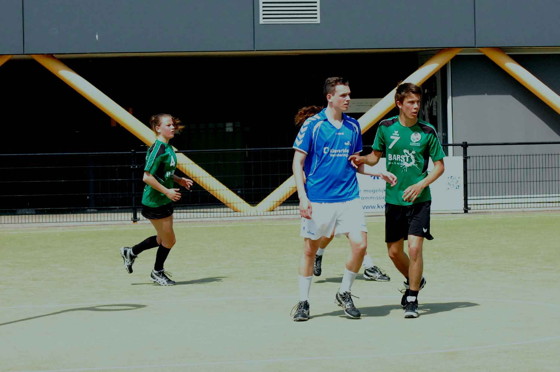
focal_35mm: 93
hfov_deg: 21.9
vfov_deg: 14.7
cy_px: 186
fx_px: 1445
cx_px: 280
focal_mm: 62
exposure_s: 1/1600
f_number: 8
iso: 1600
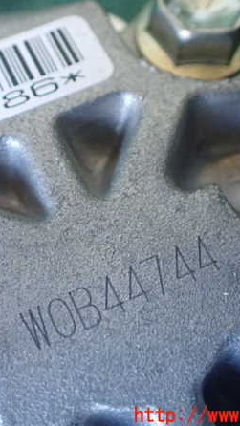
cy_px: 213
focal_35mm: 44
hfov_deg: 26.8
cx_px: 63
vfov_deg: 46.4
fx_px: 498
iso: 640
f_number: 2.3
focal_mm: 5.4
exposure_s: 1/125
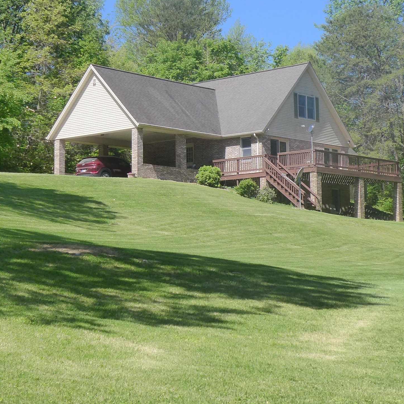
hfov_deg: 22.2
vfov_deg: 22.1
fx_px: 1030
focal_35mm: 78
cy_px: 132
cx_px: 210
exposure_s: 1/800
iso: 160
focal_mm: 8.4
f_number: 4
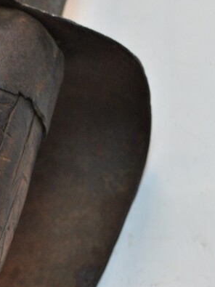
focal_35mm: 149
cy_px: 254
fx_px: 1235
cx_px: -34
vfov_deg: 13.2
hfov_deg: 9.8
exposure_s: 1/40
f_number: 5
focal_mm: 34
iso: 400
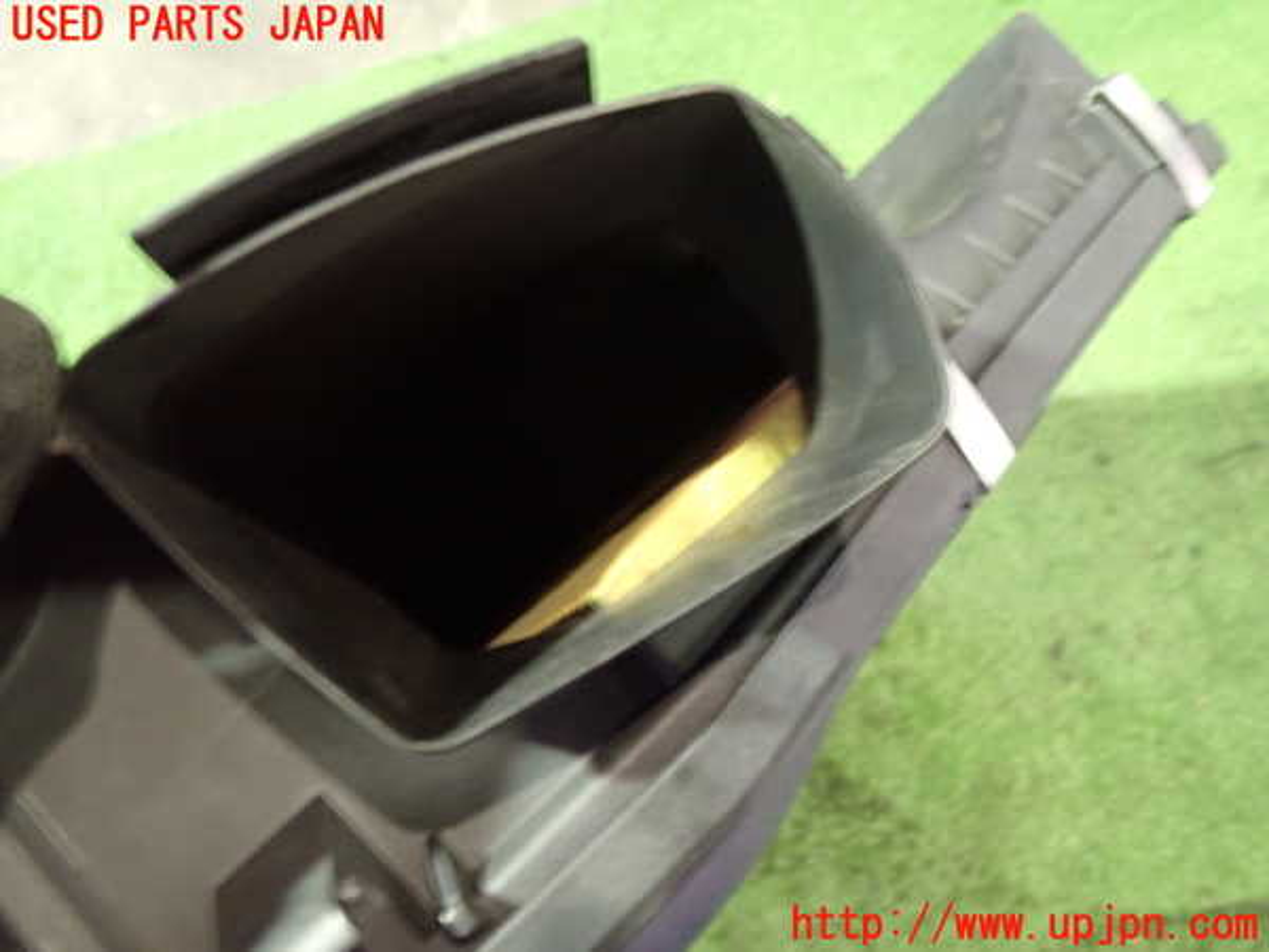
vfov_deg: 46.8
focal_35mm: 30
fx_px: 1100
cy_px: 476
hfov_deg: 60.0
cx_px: 634
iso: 800
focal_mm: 5.4
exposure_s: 1/8
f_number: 2.3
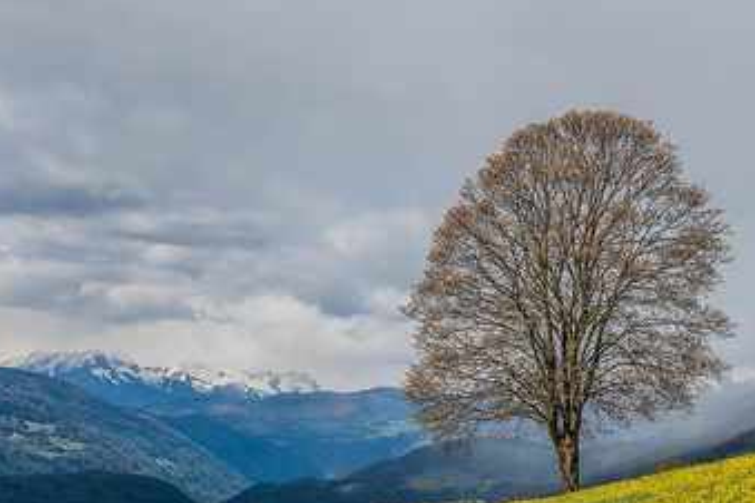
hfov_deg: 21.9
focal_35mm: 92
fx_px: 1929
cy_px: 243
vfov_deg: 14.9
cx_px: 575
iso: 100
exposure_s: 1/400
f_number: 8
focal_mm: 52
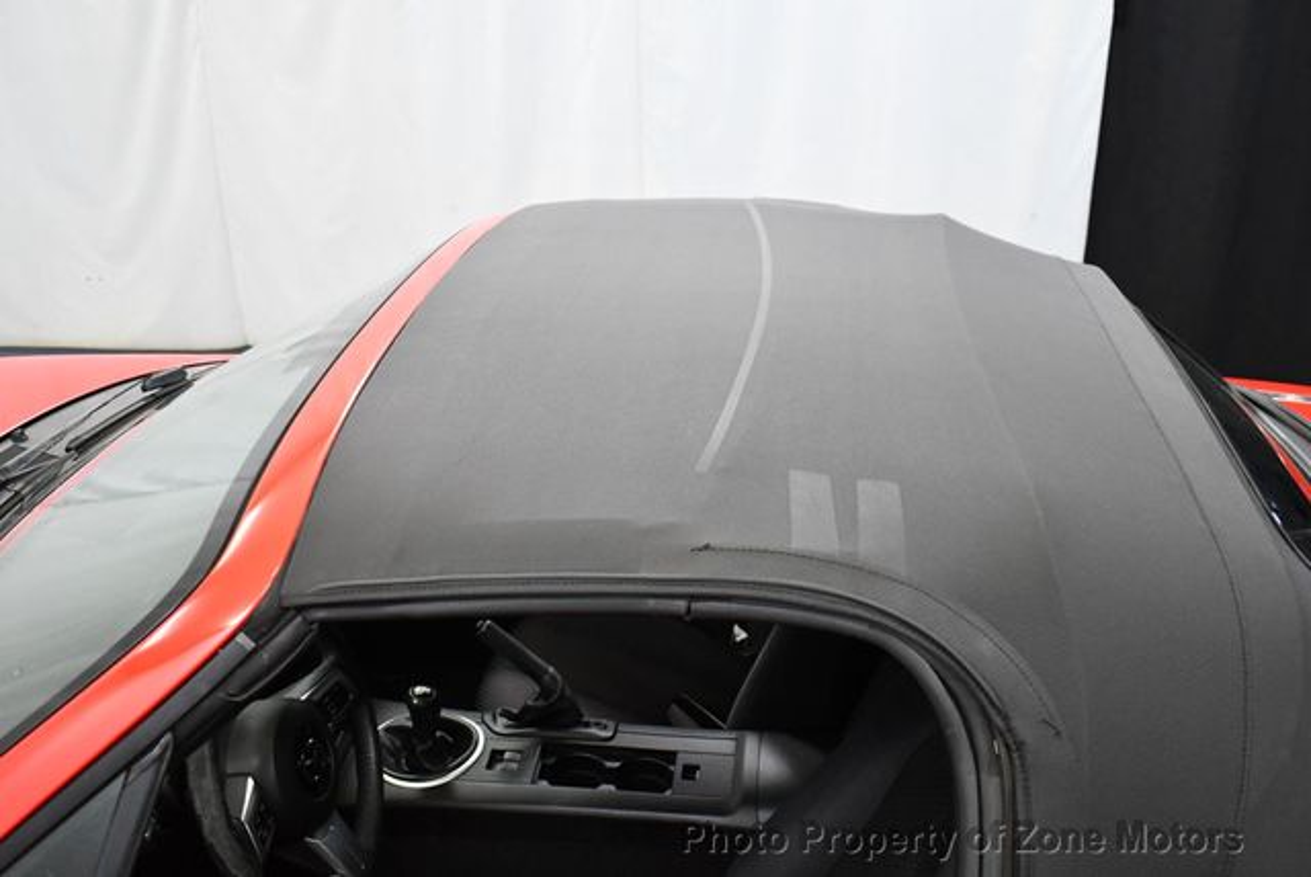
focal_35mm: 36
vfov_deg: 36.9
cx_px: 656
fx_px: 1312
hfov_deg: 53.1
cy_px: 438
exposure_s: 1/125
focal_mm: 18
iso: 2200
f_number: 3.5
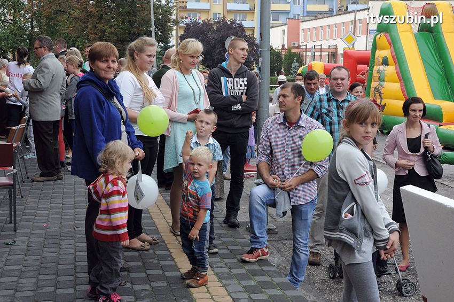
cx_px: 227
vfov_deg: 22.6
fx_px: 756
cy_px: 151
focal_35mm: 60
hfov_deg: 33.4
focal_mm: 40
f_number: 8
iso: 500
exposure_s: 1/250
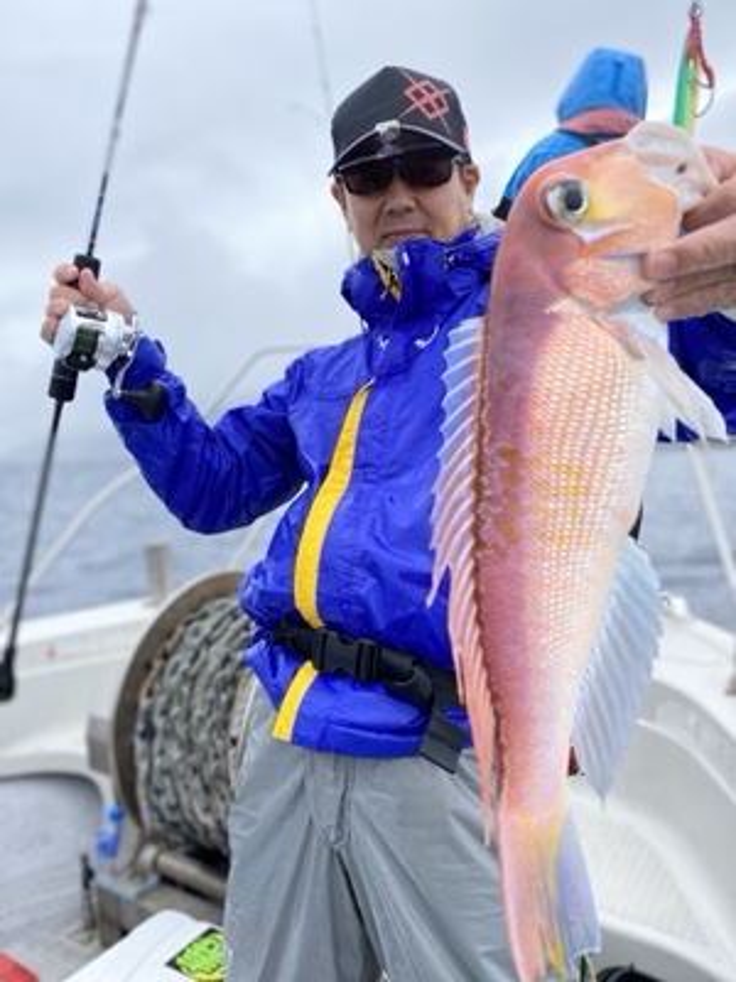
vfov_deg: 67.3
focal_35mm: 26
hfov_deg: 53.1
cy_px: 491
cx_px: 368
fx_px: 737
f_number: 1.8
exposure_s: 1/409
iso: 32
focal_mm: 4.25
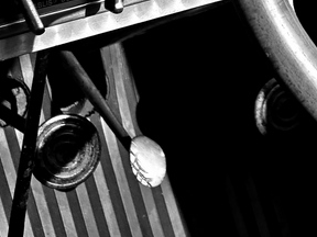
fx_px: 2601
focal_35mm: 284
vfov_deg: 5.2
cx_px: 476
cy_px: -164
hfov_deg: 6.9
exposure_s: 1/400
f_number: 7.1
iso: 200
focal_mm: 40
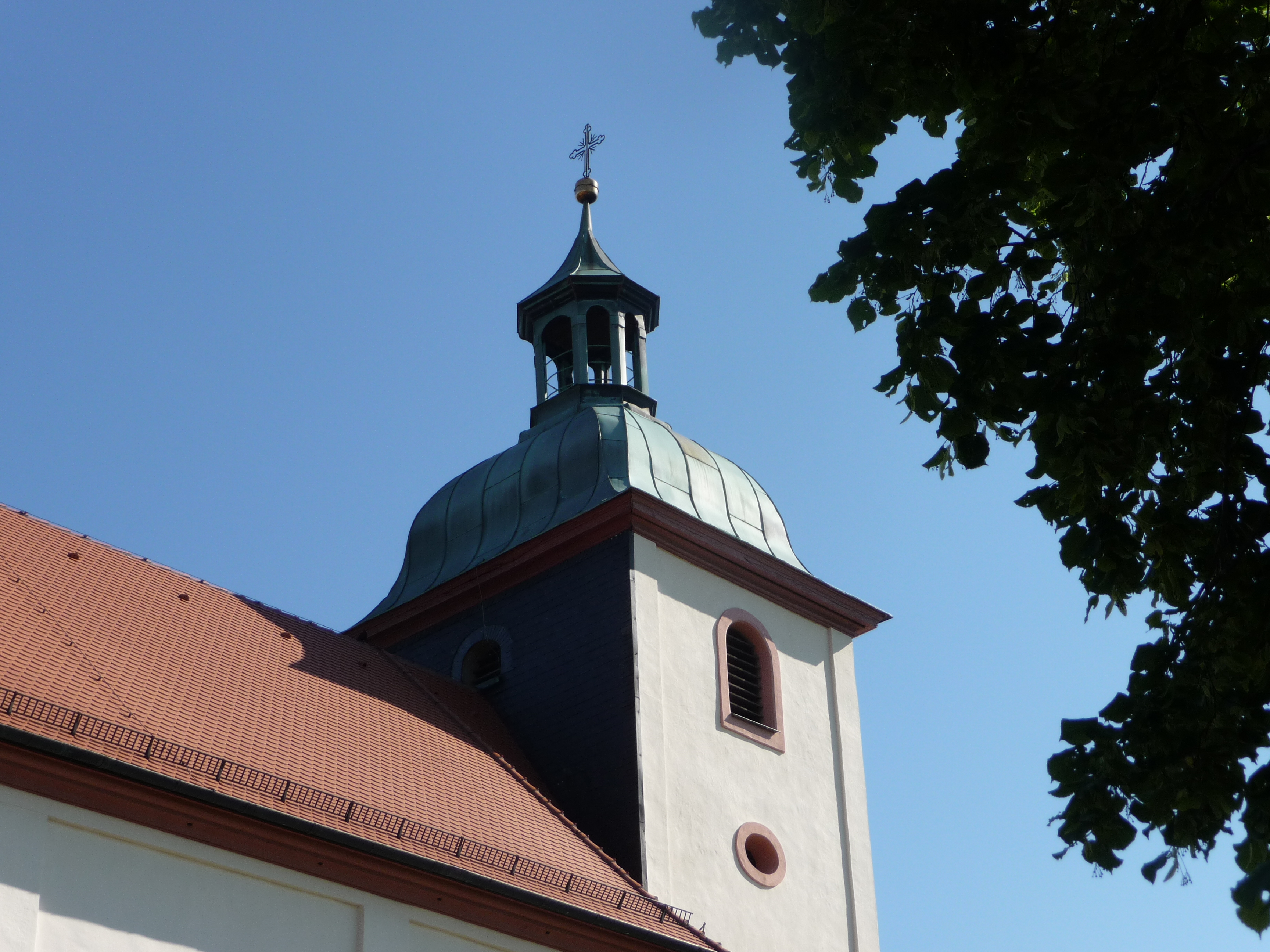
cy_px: 476
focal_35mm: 62
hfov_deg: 31.2
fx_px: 2275
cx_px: 635
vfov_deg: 23.7
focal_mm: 10.5
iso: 100
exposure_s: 1/640
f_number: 4.5
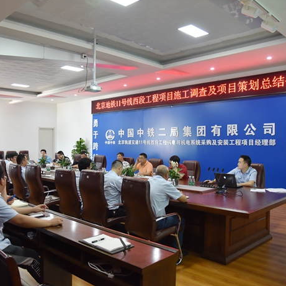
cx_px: 104
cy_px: 143
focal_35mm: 31
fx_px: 290
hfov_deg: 51.9
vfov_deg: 52.5
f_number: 4
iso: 2200
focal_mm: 24
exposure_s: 1/60
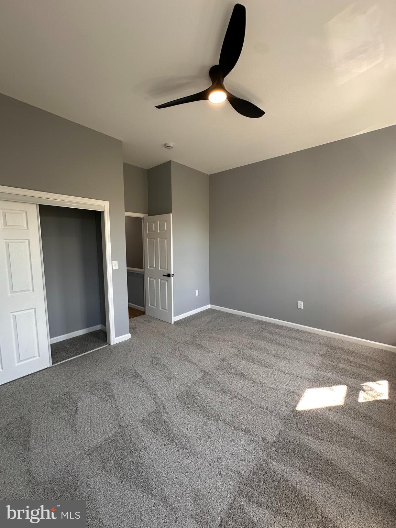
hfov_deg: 85.7
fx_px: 214
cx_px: 198
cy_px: 264
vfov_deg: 102.1
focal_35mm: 14
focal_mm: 2.22
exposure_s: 1/99
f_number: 2.2
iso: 80
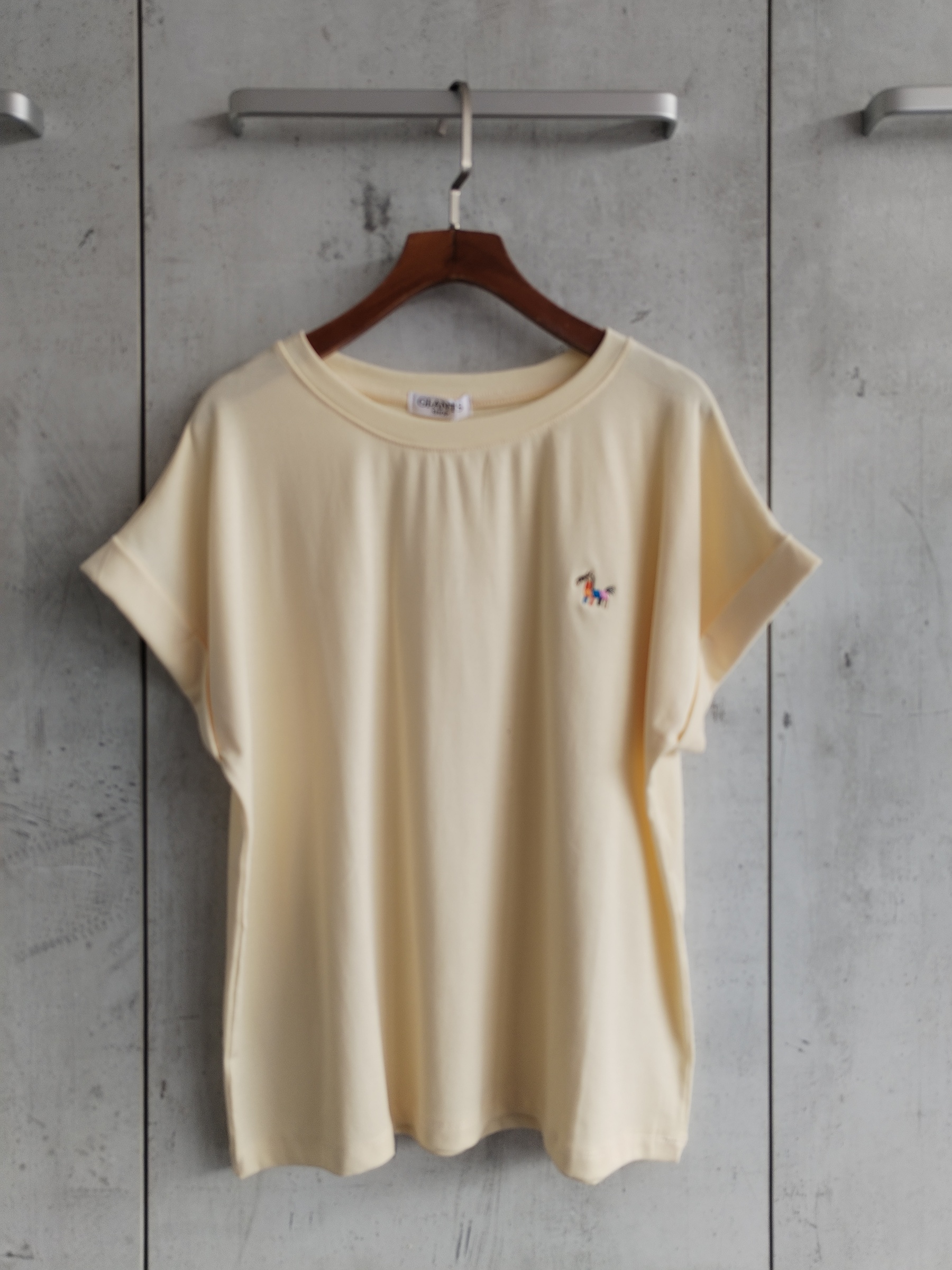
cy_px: 635
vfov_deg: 61.7
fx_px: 1063
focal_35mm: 29
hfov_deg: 48.2
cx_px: 476
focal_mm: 4.75
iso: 100
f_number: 1.8
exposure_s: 1/109
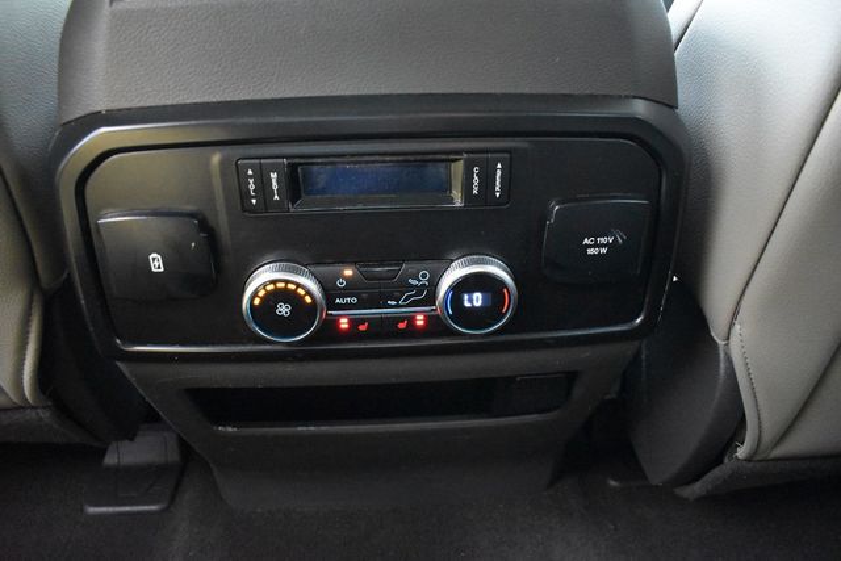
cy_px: 280
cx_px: 420
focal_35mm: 27
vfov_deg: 48.0
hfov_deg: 67.4
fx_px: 631
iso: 8000
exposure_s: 1/125
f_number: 3.5
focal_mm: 18
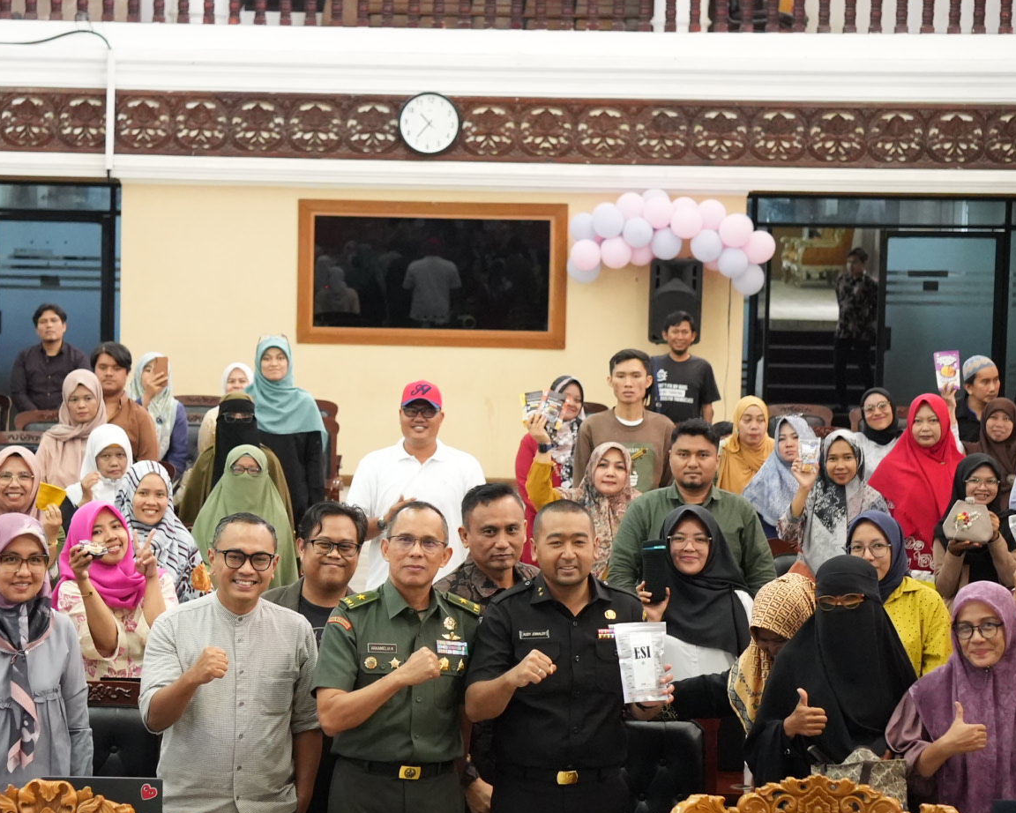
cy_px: 446
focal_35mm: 108
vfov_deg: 14.3
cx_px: 370
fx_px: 3248
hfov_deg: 17.7
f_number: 4.5
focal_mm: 55
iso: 6400
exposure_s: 1/100
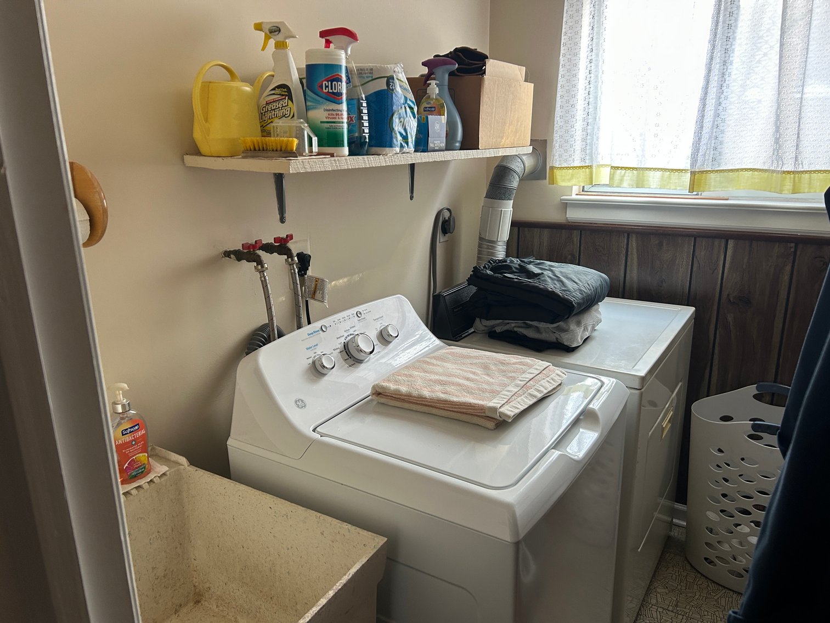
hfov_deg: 67.3
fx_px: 623
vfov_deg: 53.1
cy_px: 312
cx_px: 415
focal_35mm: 26
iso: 125
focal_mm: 5.7
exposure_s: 1/85
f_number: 1.5
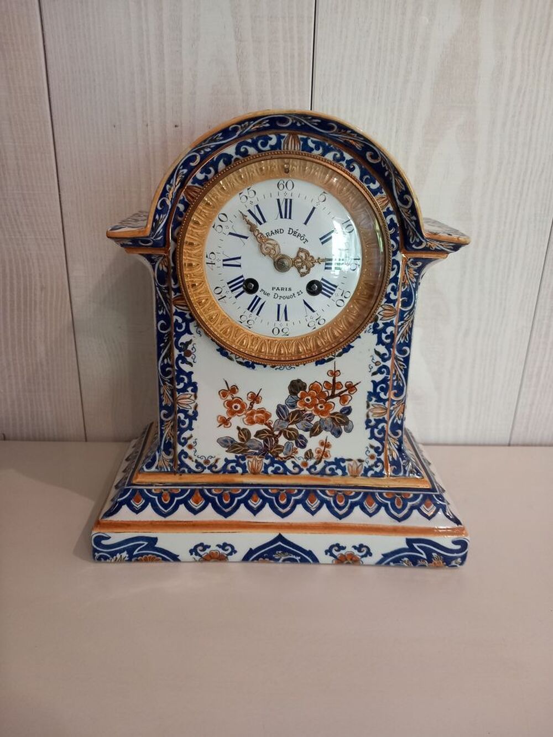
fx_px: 575
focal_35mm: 27
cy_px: 368
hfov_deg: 51.4
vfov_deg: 65.3
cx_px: 276
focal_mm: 4
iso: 400
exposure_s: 1/25
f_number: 1.8
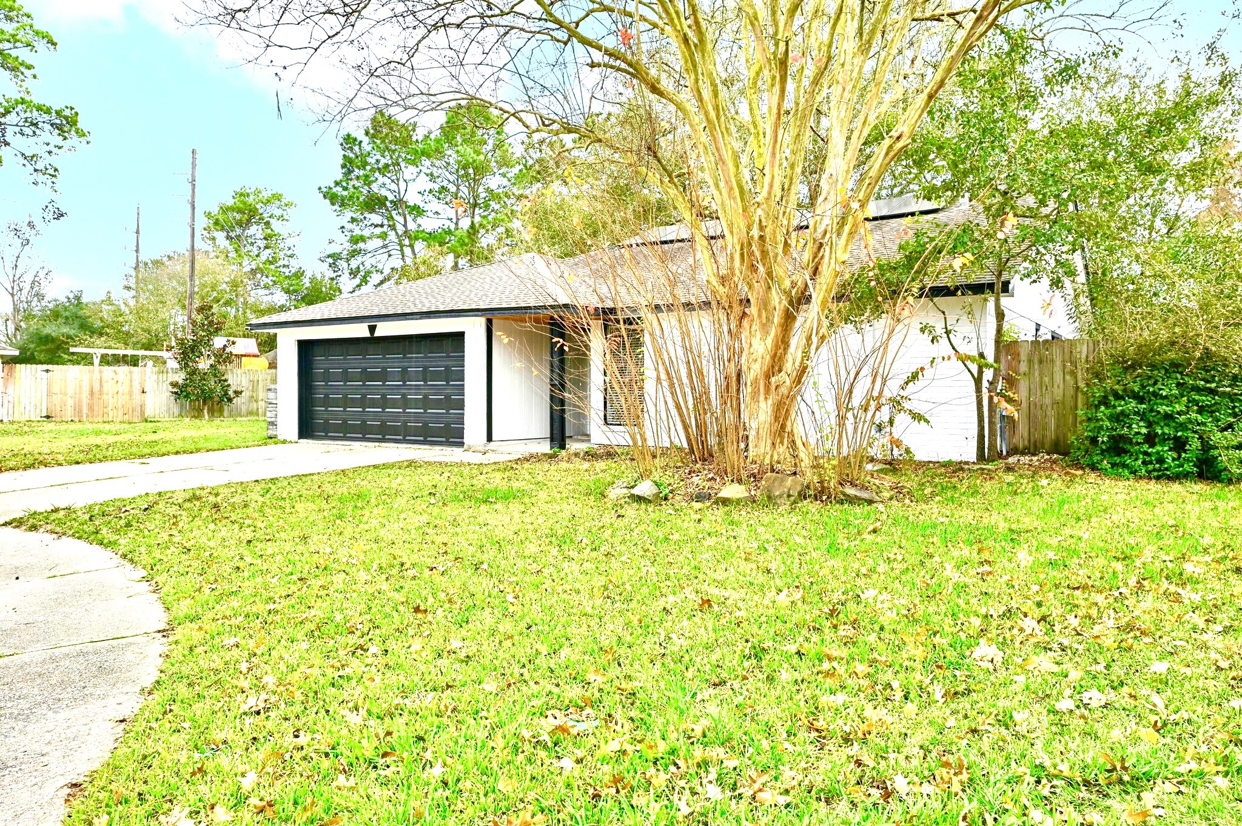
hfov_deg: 73.8
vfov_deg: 53.1
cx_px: 621
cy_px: 413
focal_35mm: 24
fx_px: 827
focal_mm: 24
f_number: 8
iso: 400
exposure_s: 1/40
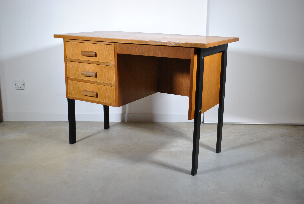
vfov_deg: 32.0
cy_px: 102
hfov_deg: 46.3
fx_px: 355
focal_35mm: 42
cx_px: 152
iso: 200
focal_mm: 28
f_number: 4.5
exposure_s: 1/25
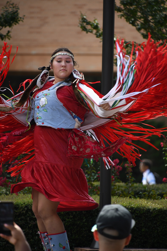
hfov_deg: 3.1
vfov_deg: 4.6
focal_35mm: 450
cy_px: 126
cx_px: 84
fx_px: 3130
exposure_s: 1/500
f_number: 8
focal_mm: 300
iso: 400
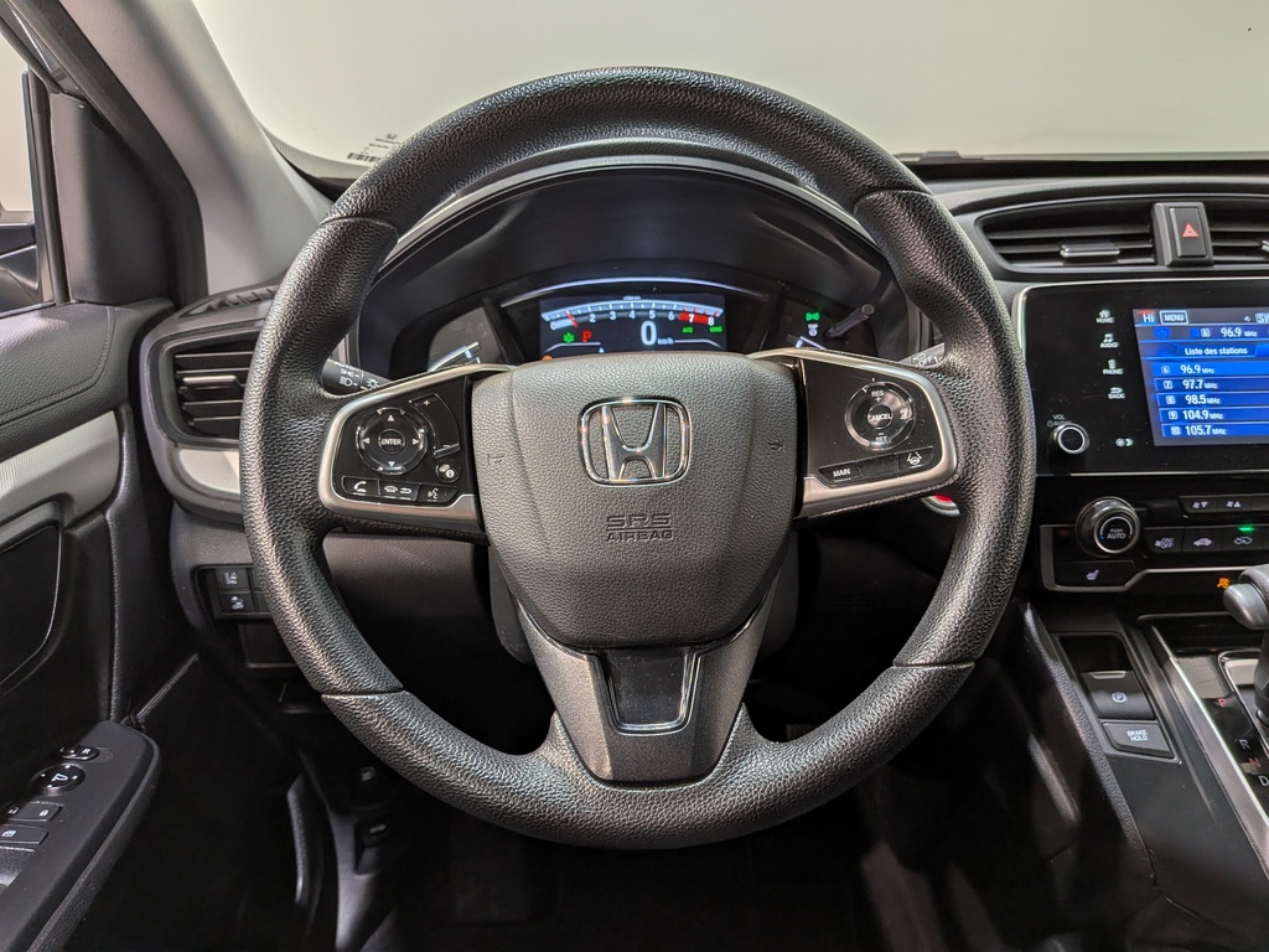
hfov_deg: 71.6
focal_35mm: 24
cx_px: 634
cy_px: 476
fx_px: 880
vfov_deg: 56.8
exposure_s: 1/120
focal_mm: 4.53
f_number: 1.7
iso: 27
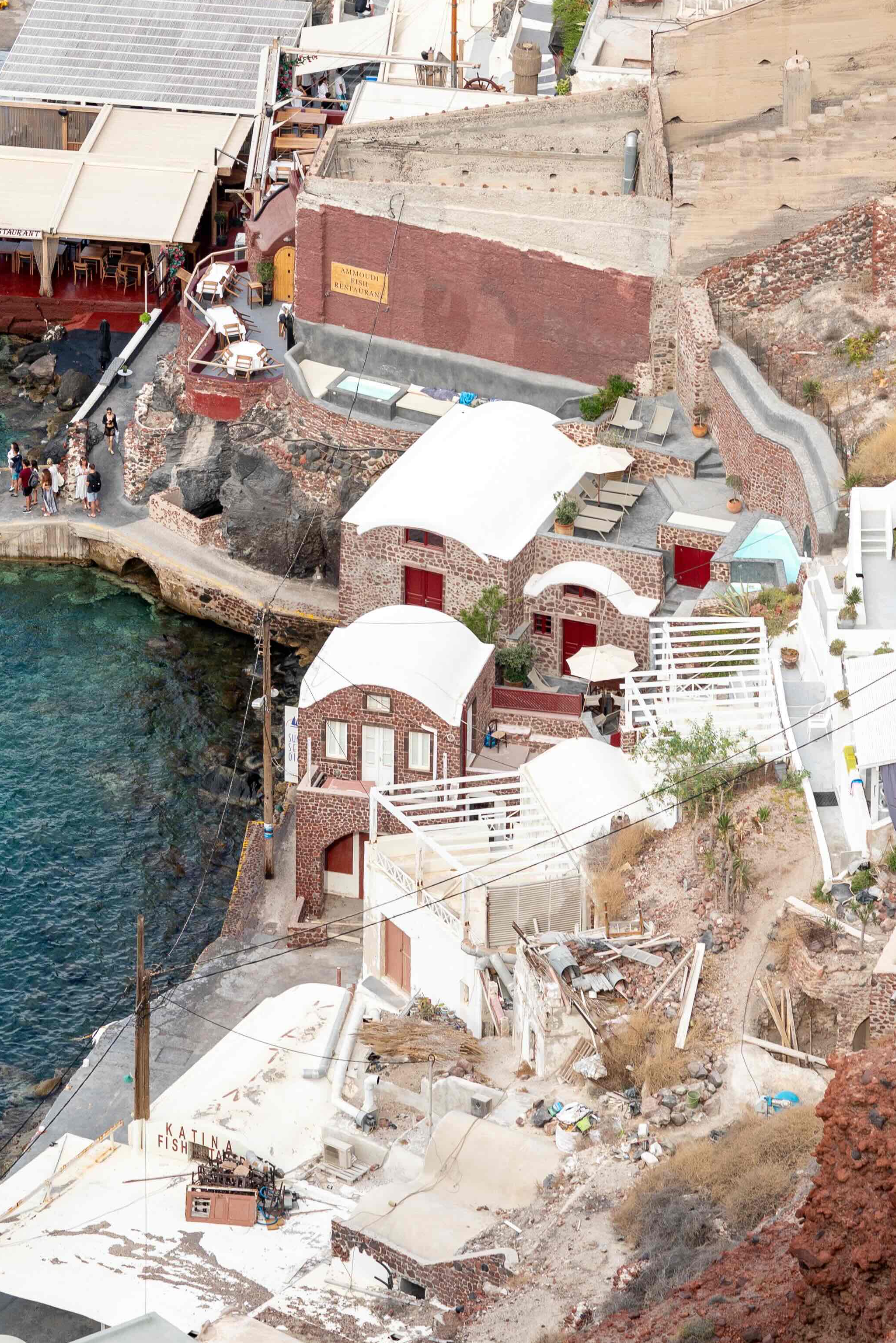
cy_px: 71
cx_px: 262
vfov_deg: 9.3
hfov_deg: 6.2
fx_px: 8210
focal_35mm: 220
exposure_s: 1/320
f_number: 5
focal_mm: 85
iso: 100
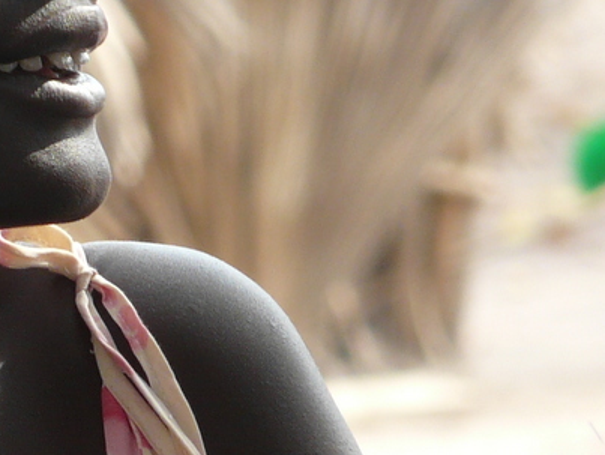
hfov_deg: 2.9
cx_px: -152
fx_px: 12140
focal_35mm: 694
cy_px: 15
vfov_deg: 2.1
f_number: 3.6
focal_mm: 44.9
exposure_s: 1/100
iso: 100
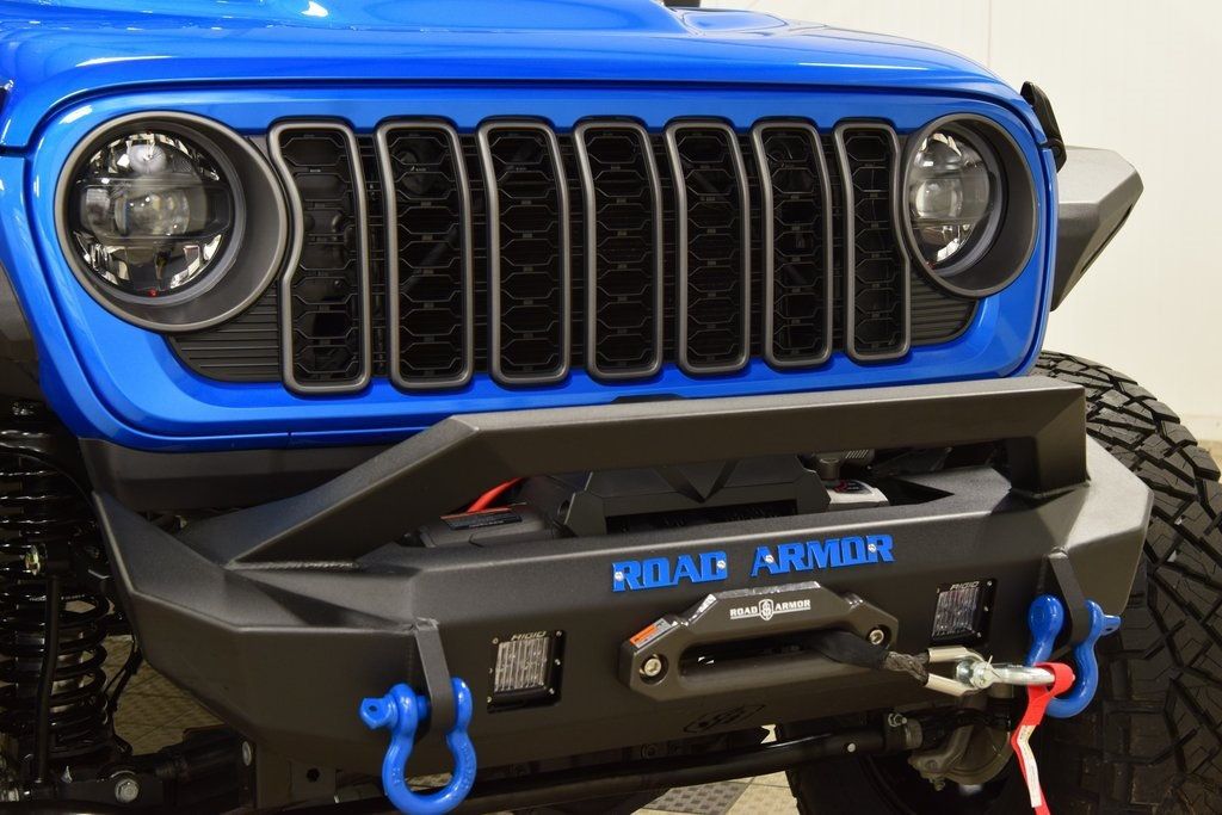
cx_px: 611
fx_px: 2240
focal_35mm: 66
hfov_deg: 30.5
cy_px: 408
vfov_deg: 20.6
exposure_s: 1/15
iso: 640
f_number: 6.3
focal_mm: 44
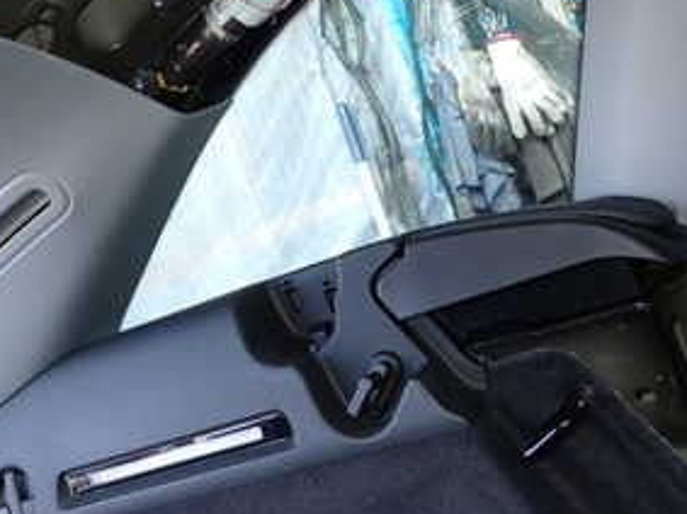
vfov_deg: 27.1
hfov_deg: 35.9
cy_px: 121
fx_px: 1051
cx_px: 235
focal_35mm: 53
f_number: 2
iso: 100
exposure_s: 1/80
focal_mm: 4.5
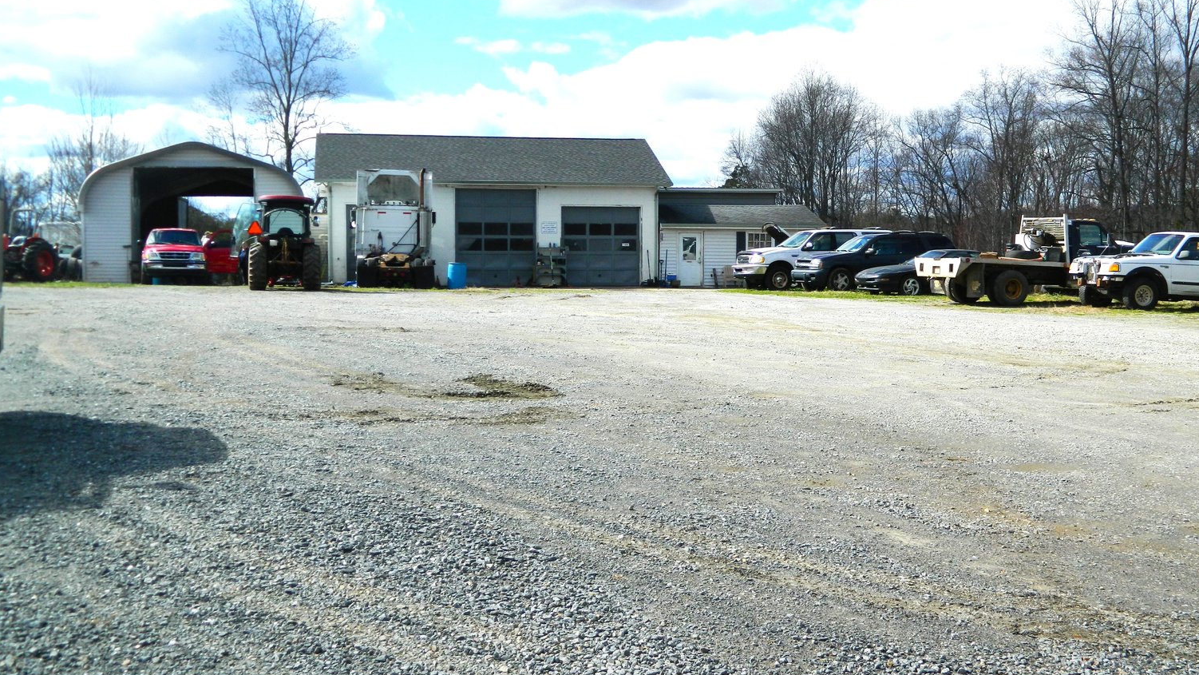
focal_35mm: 45
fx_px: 1431
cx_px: 600
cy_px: 358
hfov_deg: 45.5
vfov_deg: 26.5
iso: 80
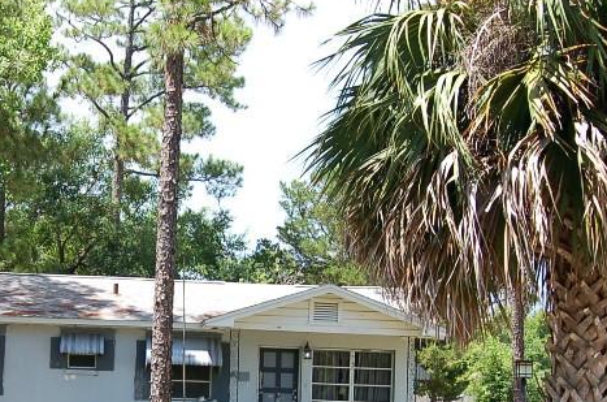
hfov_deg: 25.5
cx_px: 182
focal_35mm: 79
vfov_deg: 16.9
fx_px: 1329
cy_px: 362
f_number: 8
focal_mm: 24
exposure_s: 1/250
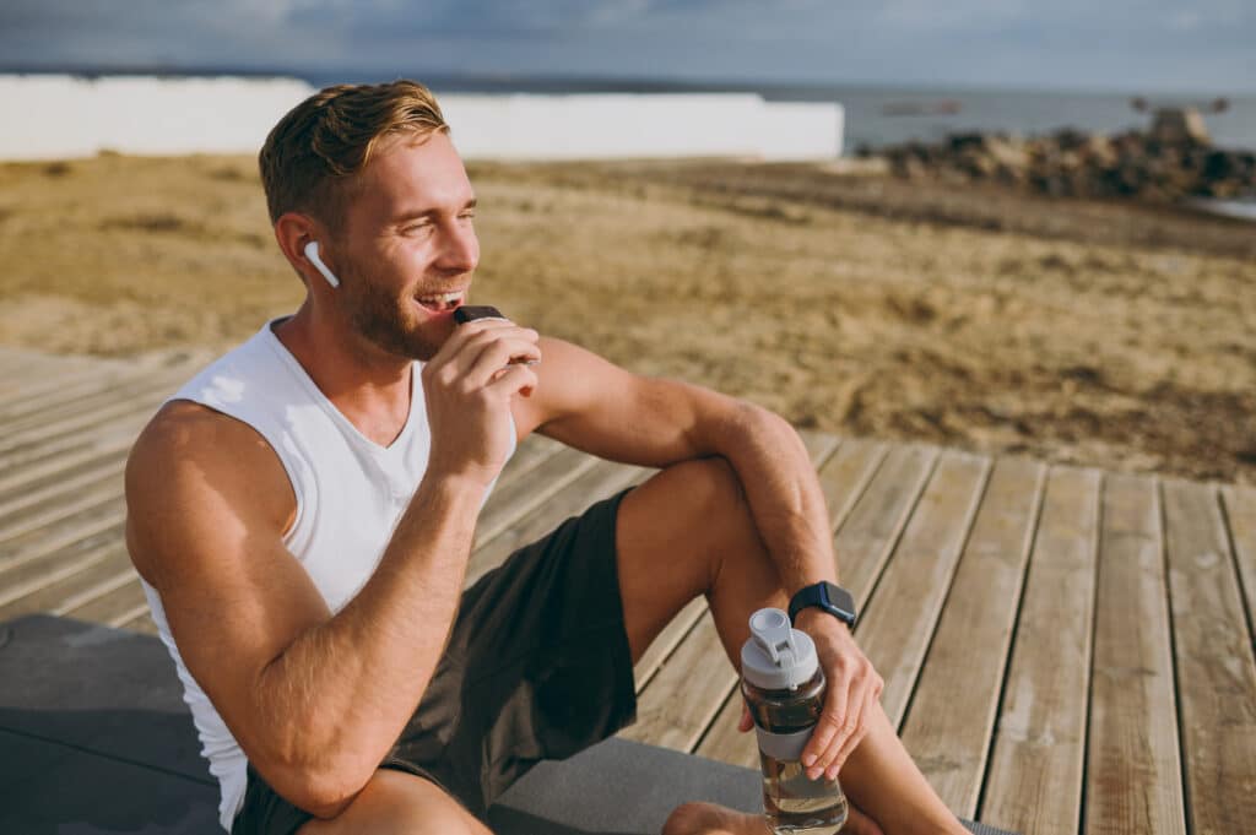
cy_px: 418
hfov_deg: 54.5
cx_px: 628
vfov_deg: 37.8
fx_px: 1220
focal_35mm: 35
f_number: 2.8
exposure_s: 1/4000
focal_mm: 35
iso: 200
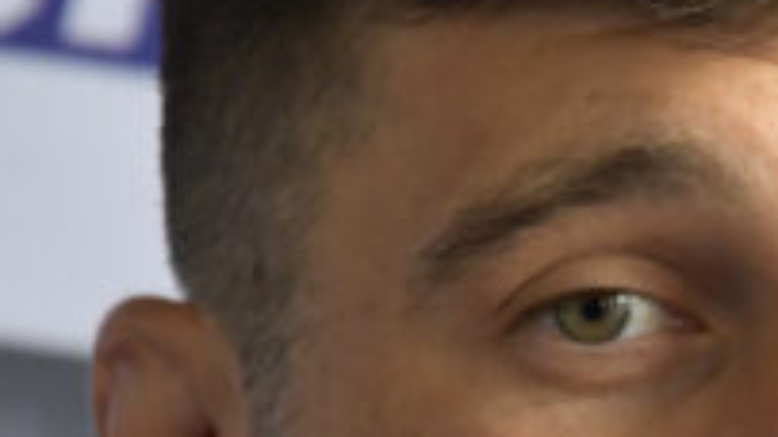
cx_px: 927
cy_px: 638
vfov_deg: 0.8
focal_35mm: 1587
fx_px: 32726
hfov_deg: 1.4
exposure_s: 1/100
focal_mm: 300
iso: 2000
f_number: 6.3
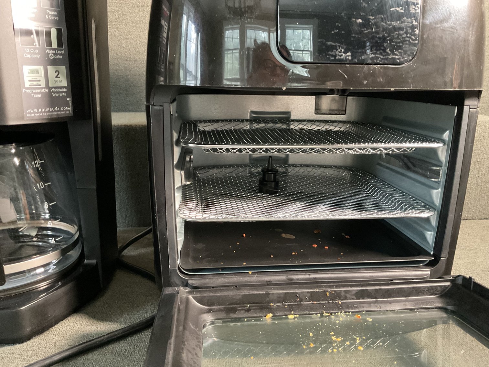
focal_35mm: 29
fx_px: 410
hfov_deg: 61.7
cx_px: 244
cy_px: 184
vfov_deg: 48.2
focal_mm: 3
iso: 500
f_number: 1.8
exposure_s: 1/30
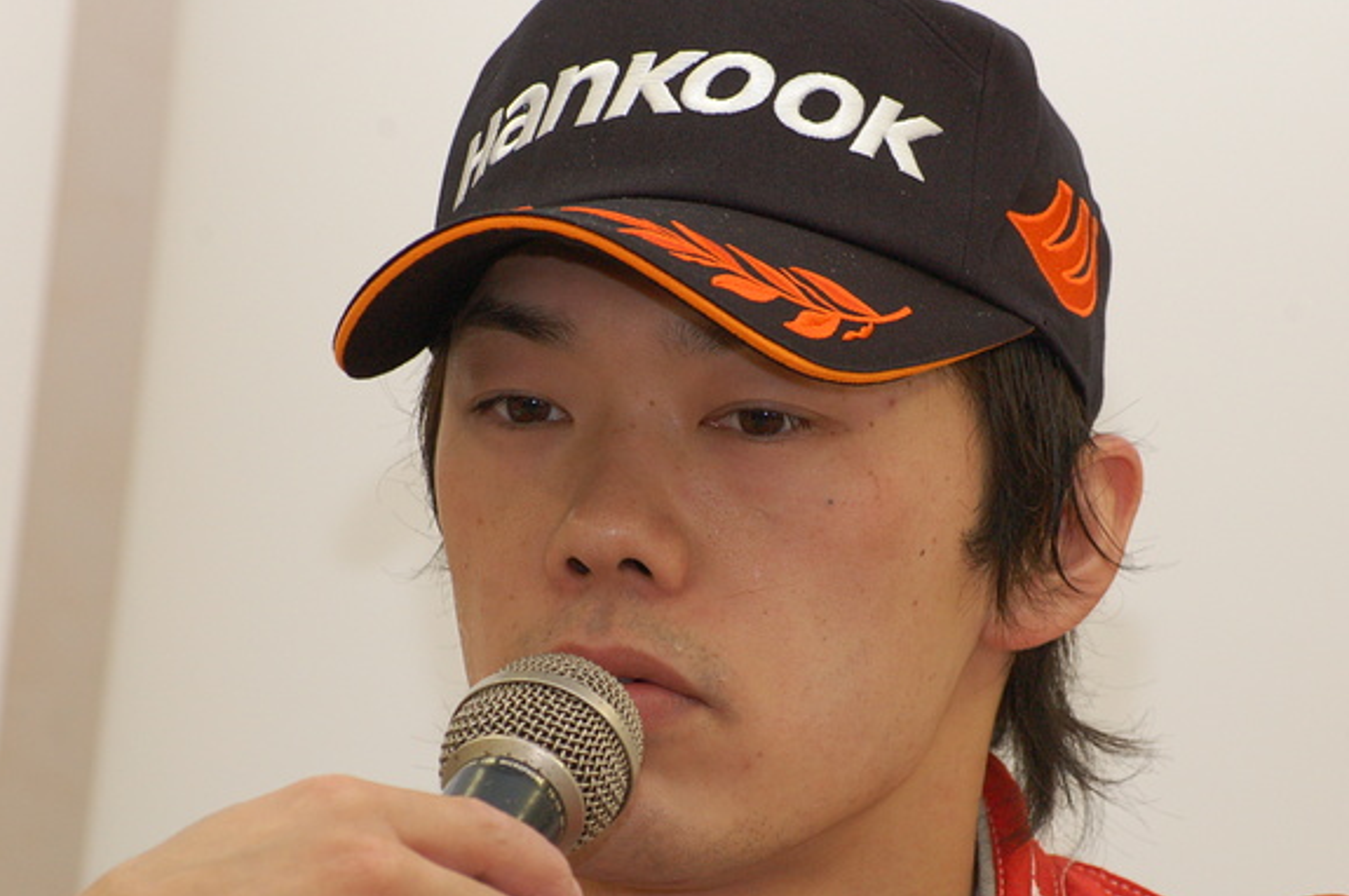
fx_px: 11627
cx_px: 732
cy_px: 525
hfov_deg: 6.6
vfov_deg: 4.4
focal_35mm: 311
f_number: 8
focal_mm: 165
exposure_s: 1/60
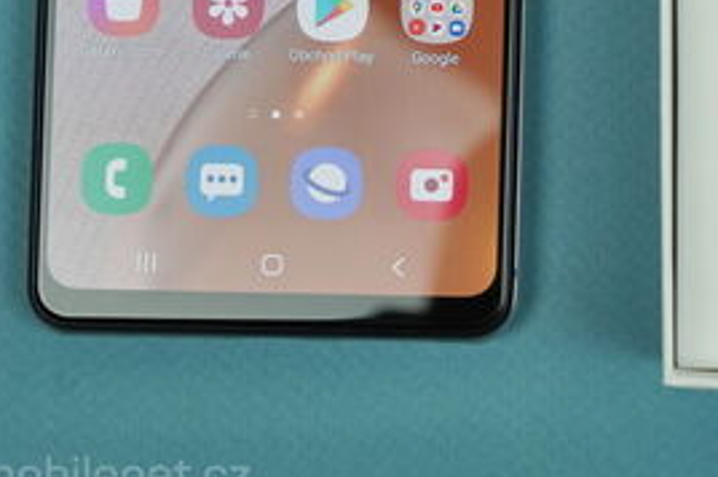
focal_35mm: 167
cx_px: 948
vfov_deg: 8.1
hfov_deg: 12.0
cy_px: -193
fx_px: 3327
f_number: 8
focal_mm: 54
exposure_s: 1/125
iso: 640
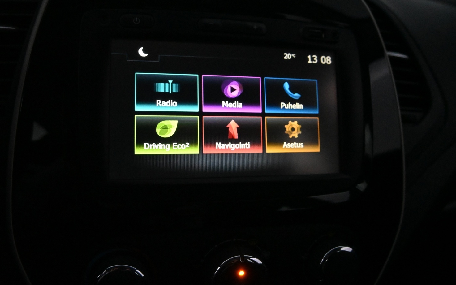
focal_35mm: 84
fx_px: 1044
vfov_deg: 15.5
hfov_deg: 24.6
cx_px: 226
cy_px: 120
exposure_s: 1/800
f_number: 7.1
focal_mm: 50
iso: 8000
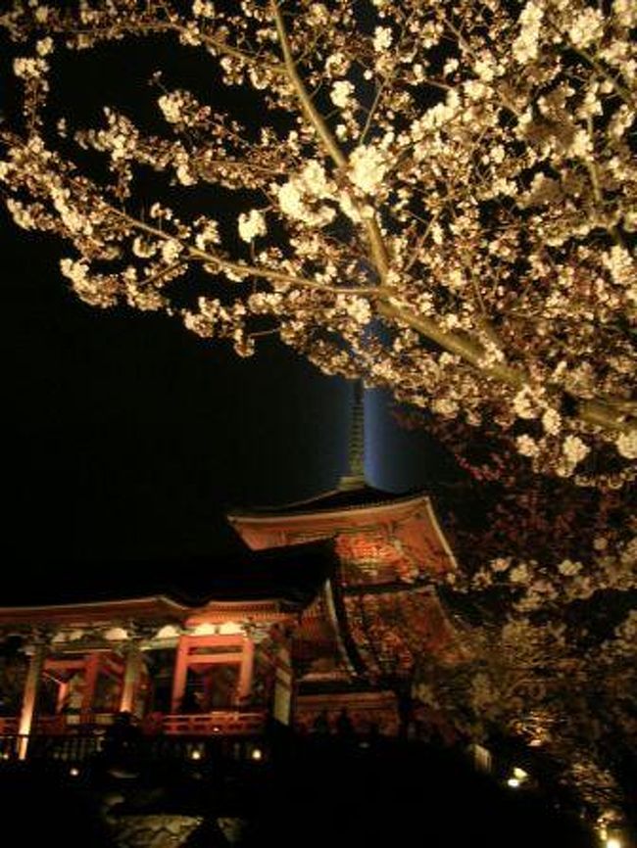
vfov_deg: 49.0
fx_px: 932
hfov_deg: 37.7
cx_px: 318
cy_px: 424
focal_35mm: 38
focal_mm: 5.8
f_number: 2.8
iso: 400
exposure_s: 1/4.3
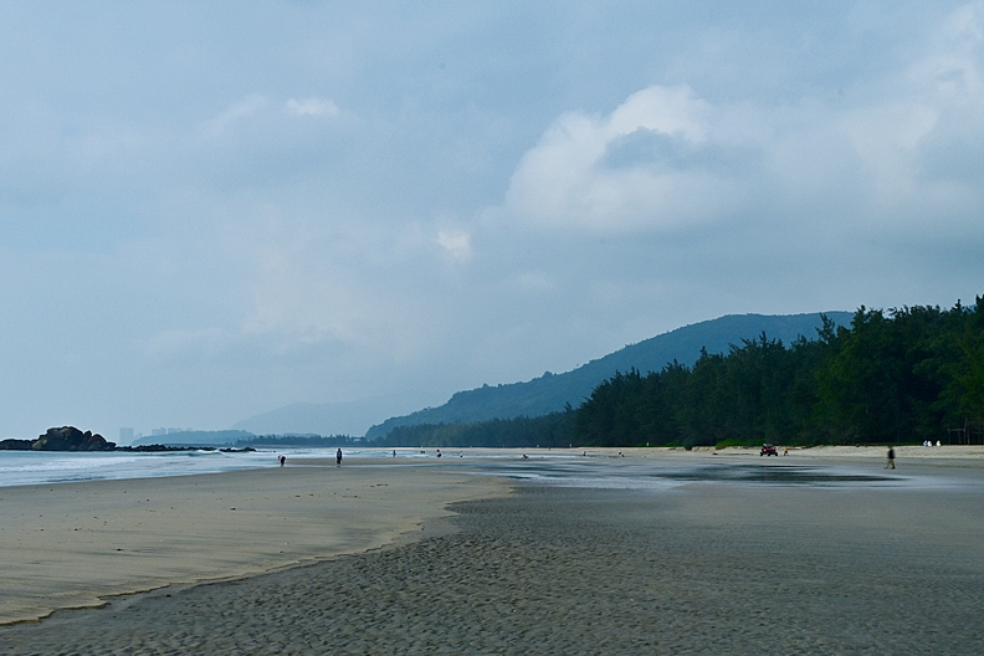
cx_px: 287
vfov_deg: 26.8
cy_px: 439
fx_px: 1367
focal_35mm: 50
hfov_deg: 38.9
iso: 110
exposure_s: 1/3
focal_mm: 33
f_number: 18
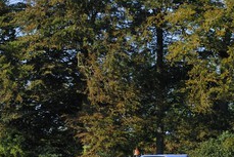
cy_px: 133
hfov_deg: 5.6
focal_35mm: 367
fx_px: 2387
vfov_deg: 3.7
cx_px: 172
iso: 200
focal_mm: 200
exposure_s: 1/250
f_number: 8
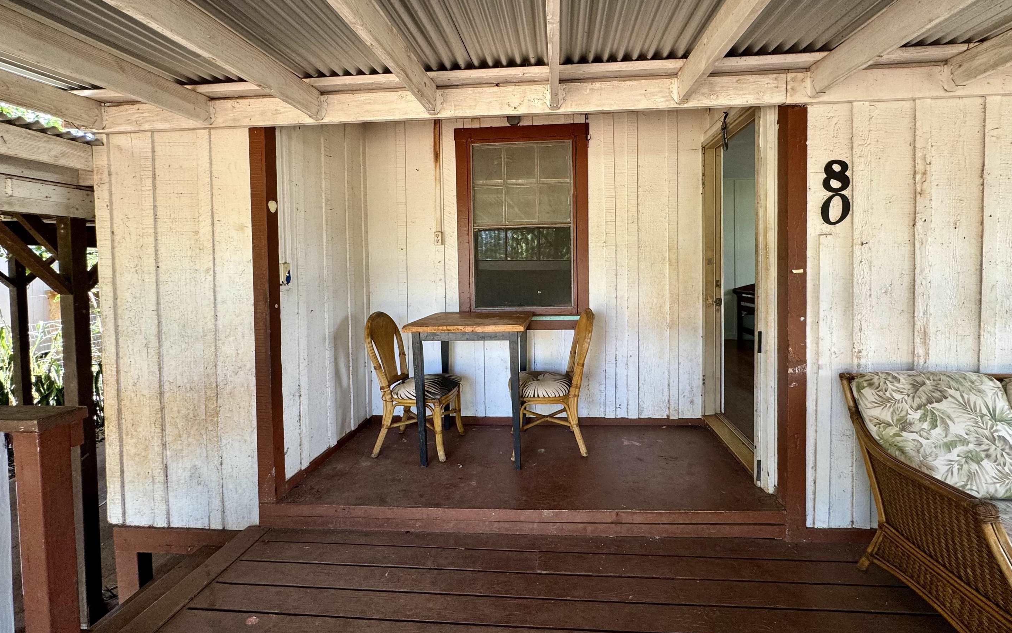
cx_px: 533
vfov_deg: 71.0
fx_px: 441
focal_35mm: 16
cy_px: 278
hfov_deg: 97.7
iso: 125
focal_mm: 2.22
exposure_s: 1/99
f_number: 2.2
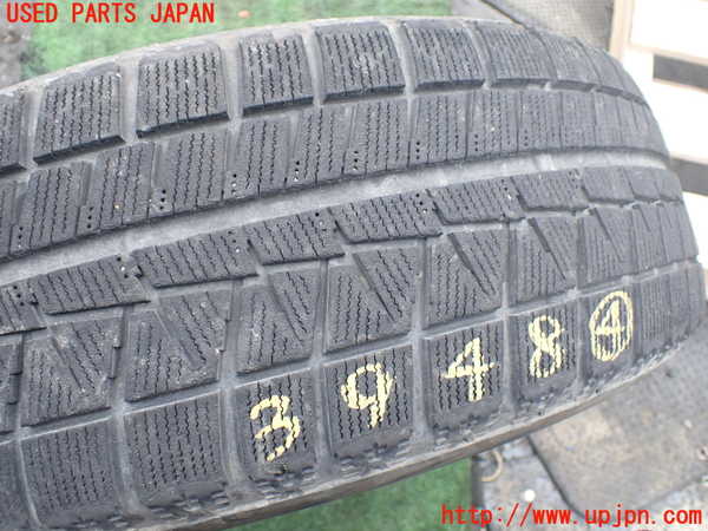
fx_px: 614
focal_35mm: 30
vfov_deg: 46.8
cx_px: 354
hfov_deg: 60.0
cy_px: 266
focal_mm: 5.4
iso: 200
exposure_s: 1/125
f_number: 2.3
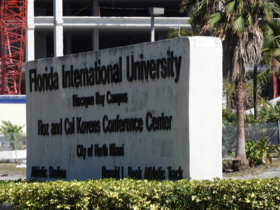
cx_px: 140
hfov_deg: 6.6
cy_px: 105
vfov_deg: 5.0
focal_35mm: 300
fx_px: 2427
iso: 100
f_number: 5.5
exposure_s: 1/500
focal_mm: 53.7
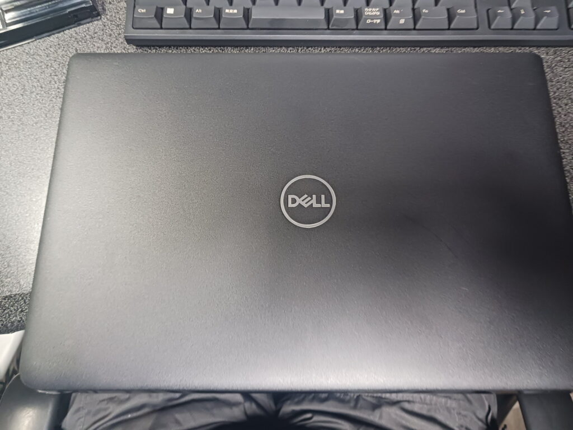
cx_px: 286
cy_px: 215
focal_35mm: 27
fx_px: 447
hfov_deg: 65.3
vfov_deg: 51.4
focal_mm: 4
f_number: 1.8
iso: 500
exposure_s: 1/20
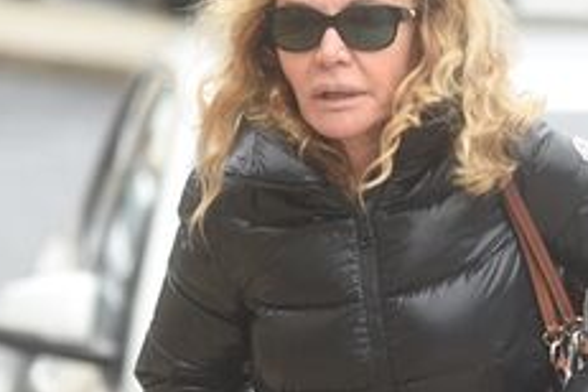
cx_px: 402
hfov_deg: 3.0
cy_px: 342
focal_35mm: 690
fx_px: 11269
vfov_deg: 2.0
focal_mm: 200
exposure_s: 1/500
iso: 250
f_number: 4.5
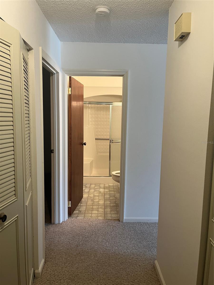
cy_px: 142
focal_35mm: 26
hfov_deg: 53.1
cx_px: 107
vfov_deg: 67.3
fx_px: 214
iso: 160
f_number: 1.6
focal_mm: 5.1
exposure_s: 1/60
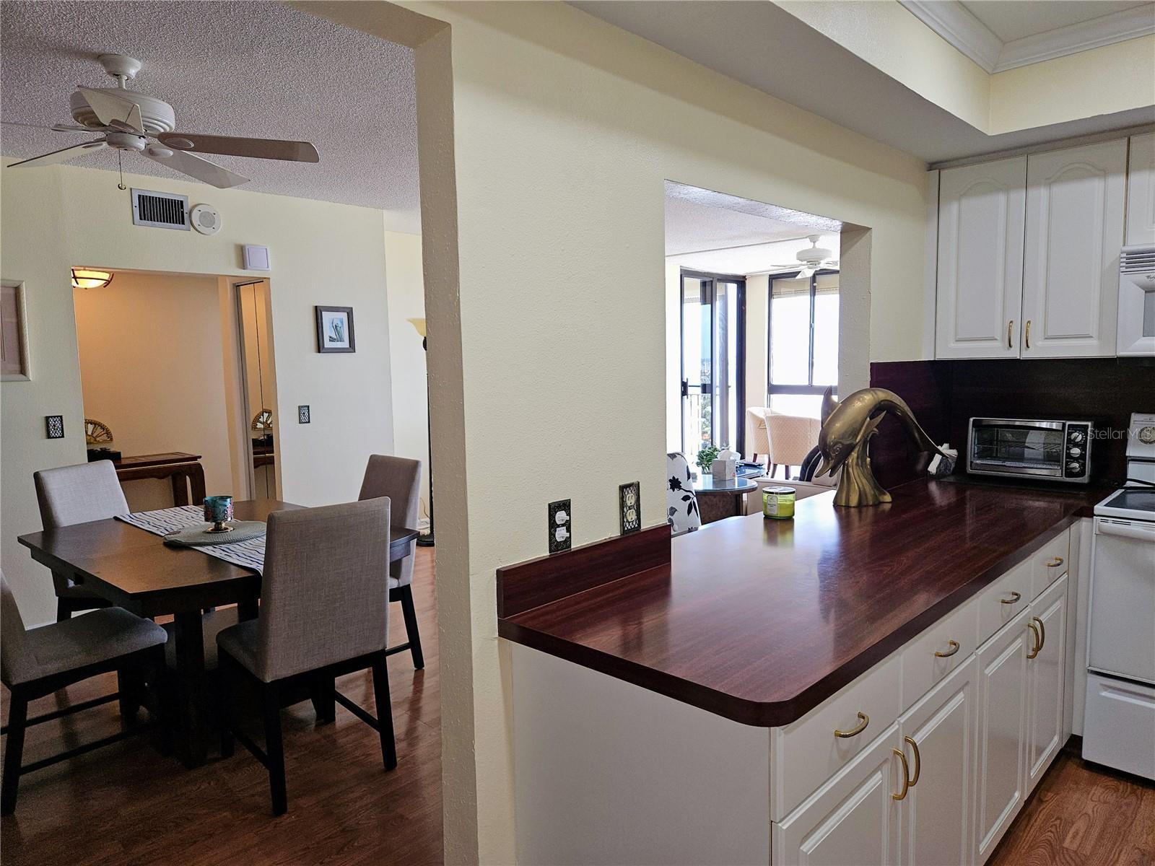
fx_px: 767
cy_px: 433
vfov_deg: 58.9
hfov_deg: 73.9
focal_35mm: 23
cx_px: 578
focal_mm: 5.4
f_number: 1.8
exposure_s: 1/60
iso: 40
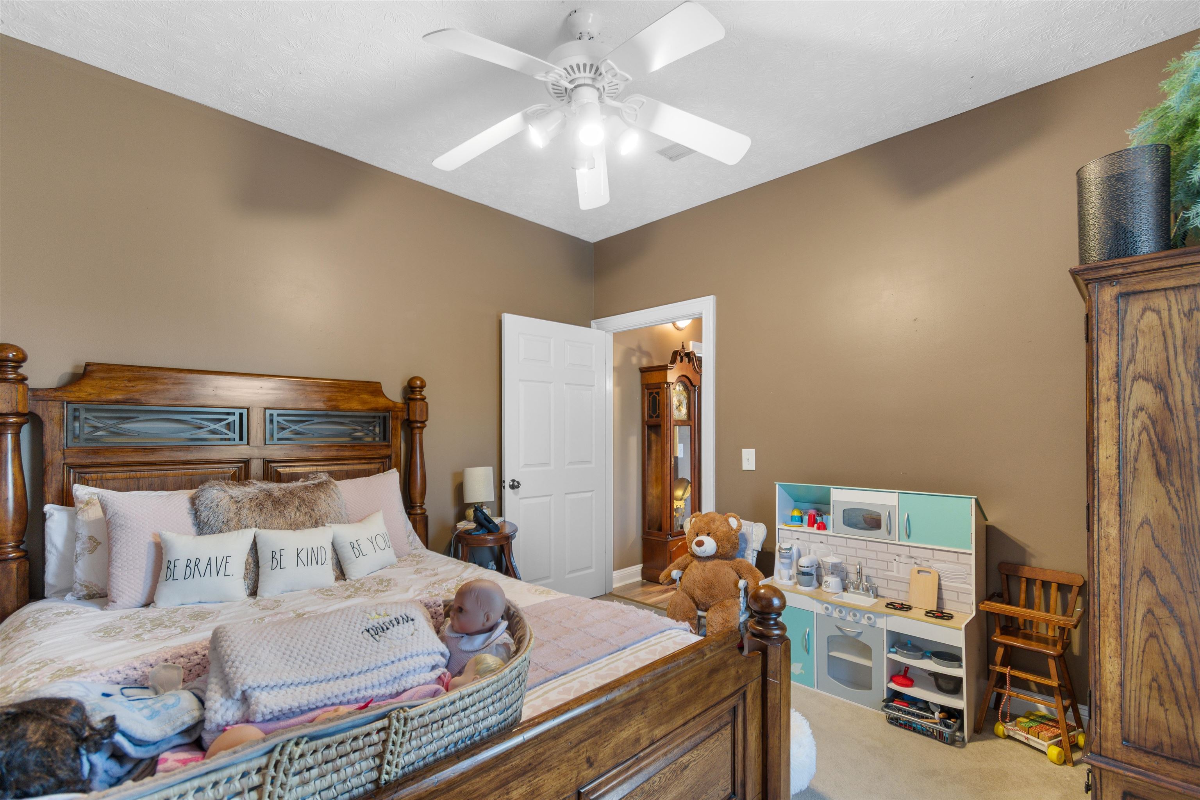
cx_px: 600
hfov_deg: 100.4
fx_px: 500
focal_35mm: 15
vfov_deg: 77.3
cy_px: 400
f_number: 4.5
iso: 100
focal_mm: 10
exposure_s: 1/4
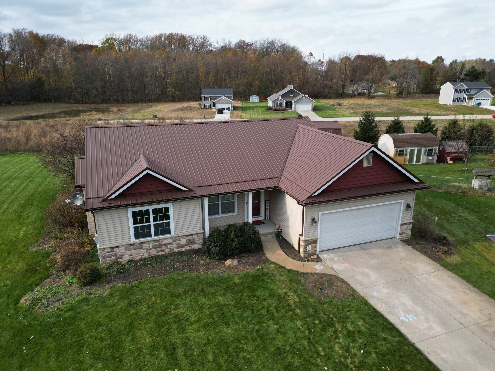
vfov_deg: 56.8
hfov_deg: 71.6
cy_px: 186
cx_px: 248
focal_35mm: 24
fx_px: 343
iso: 140
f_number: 1.7
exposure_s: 1/1000
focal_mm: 6.72
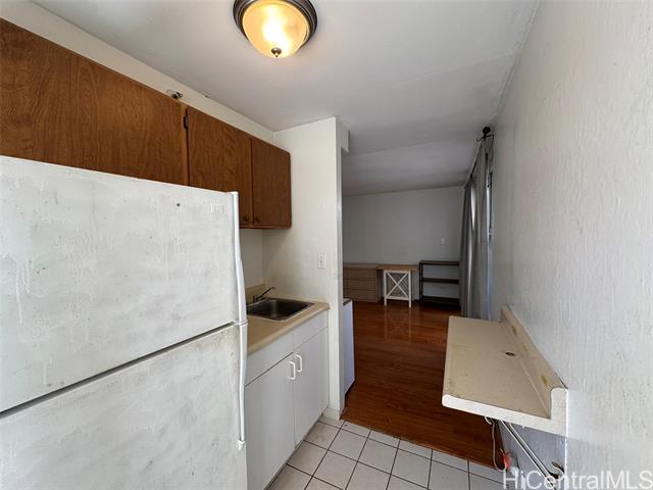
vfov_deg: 85.7
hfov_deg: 102.1
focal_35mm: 14
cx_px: 326
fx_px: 264
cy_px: 245
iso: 64
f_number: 2.2
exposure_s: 1/120
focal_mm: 2.22
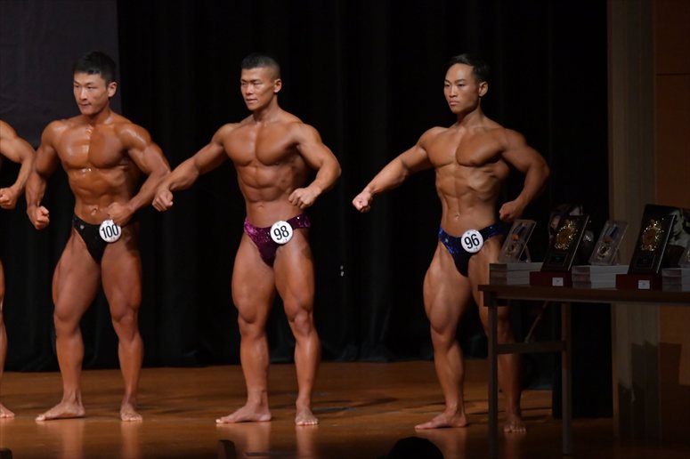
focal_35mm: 270
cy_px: 230
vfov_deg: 5.1
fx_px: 5173
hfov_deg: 7.6
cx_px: 345
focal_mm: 180
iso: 5000
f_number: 5.6
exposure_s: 1/400
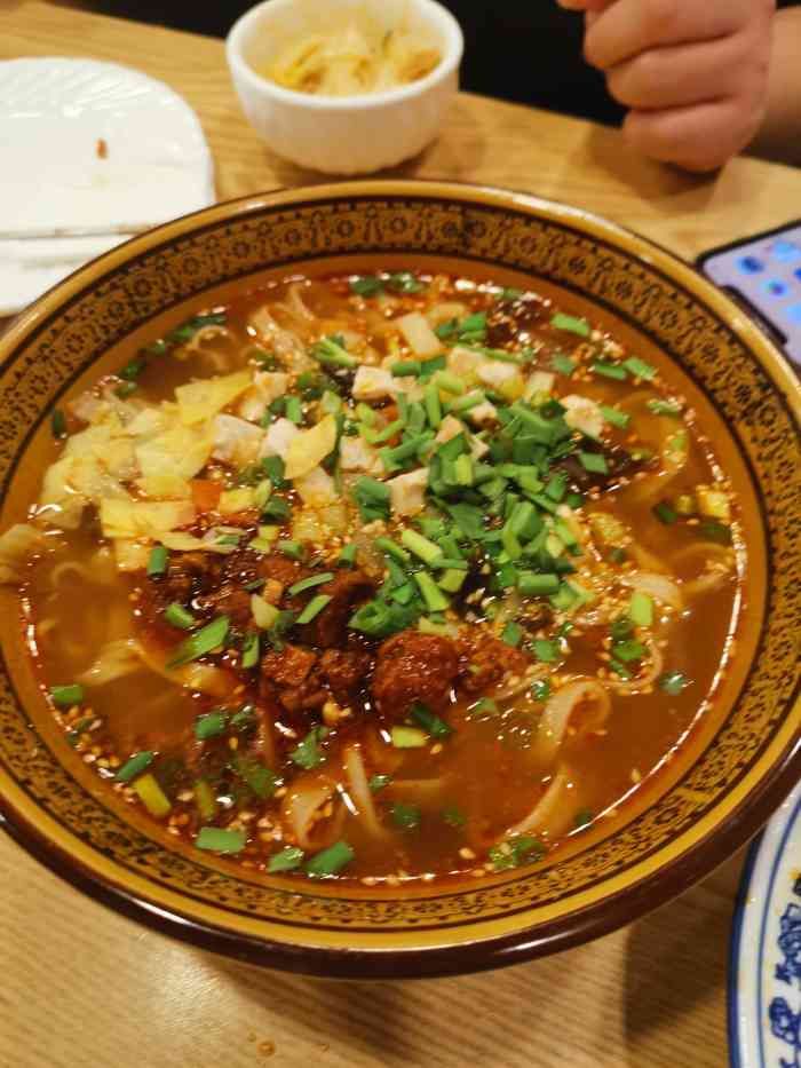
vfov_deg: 65.3
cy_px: 534
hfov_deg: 51.4
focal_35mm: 27
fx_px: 833
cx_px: 400
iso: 250
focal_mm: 5.58
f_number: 1.8
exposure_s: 1/50
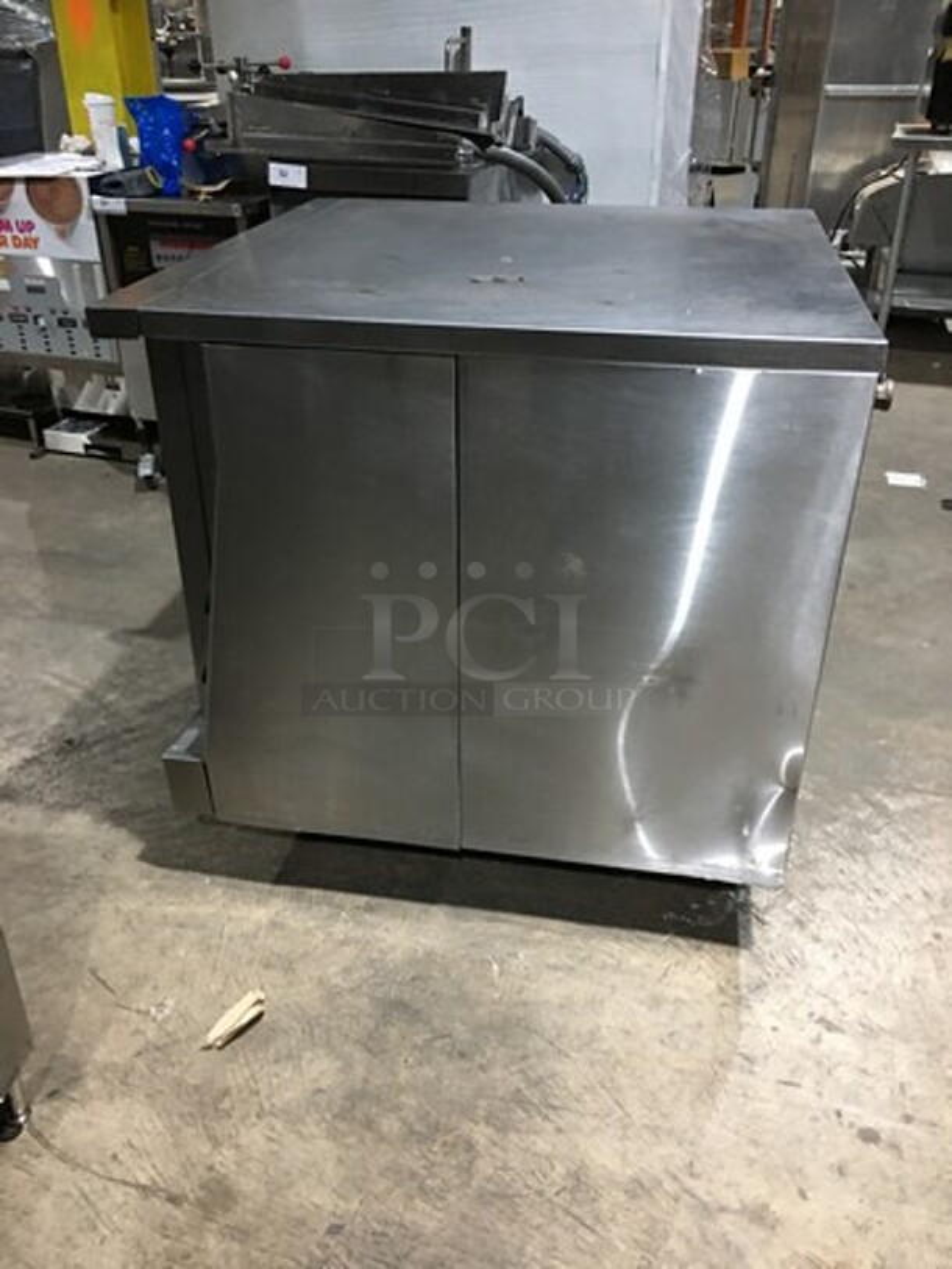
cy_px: 634
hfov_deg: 48.2
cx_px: 476
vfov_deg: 61.7
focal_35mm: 29
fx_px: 1063
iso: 50
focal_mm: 4.15
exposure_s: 1/4
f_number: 2.2
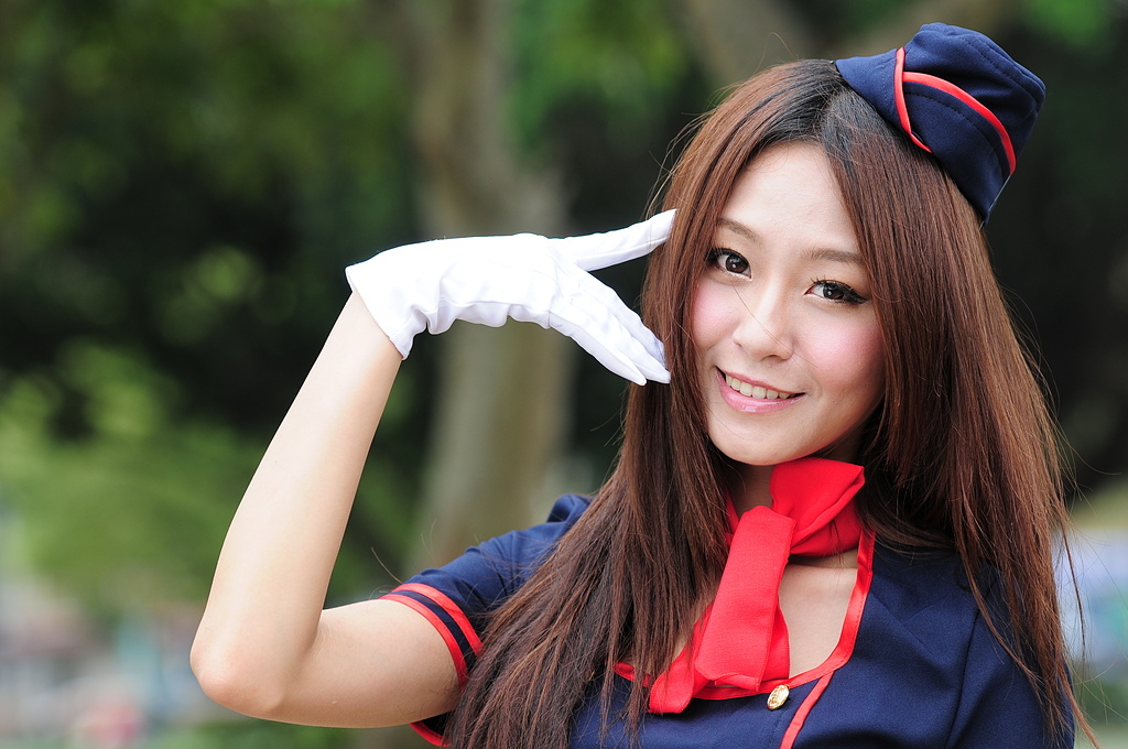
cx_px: 564
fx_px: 5445
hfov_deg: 11.8
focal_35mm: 174
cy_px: 374
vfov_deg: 7.9
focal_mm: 116
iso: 200
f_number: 3.5
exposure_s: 1/500
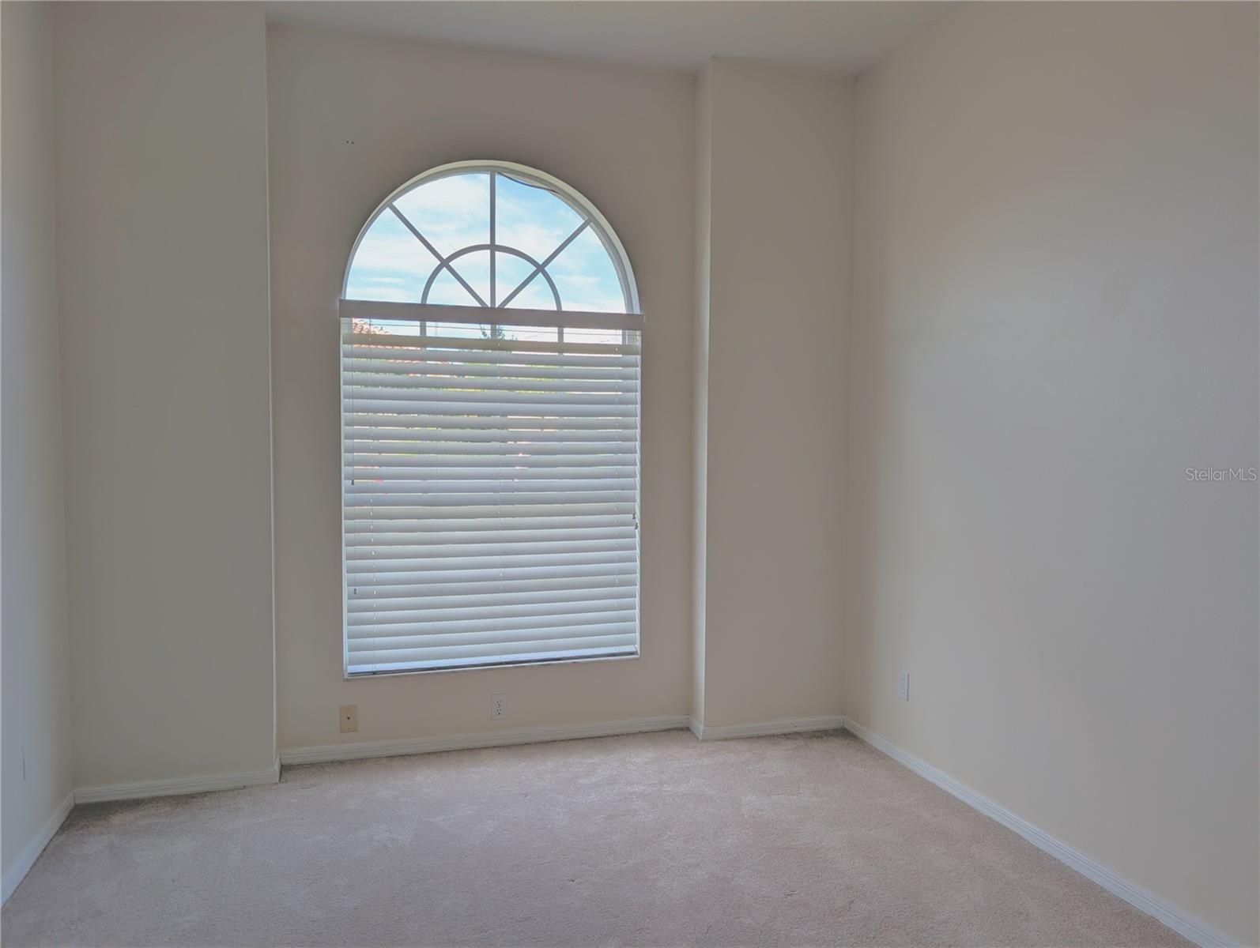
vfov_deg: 56.9
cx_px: 630
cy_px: 474
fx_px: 875
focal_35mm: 24
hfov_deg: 71.5
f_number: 1.68
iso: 27
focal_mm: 6.9
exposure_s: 1/278
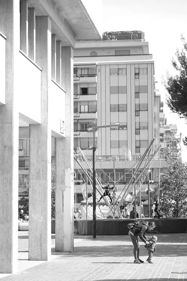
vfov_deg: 22.6
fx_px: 701
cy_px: 140
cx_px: 94
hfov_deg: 15.2
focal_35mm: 90
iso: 200
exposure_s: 1/800
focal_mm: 60
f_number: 2.4
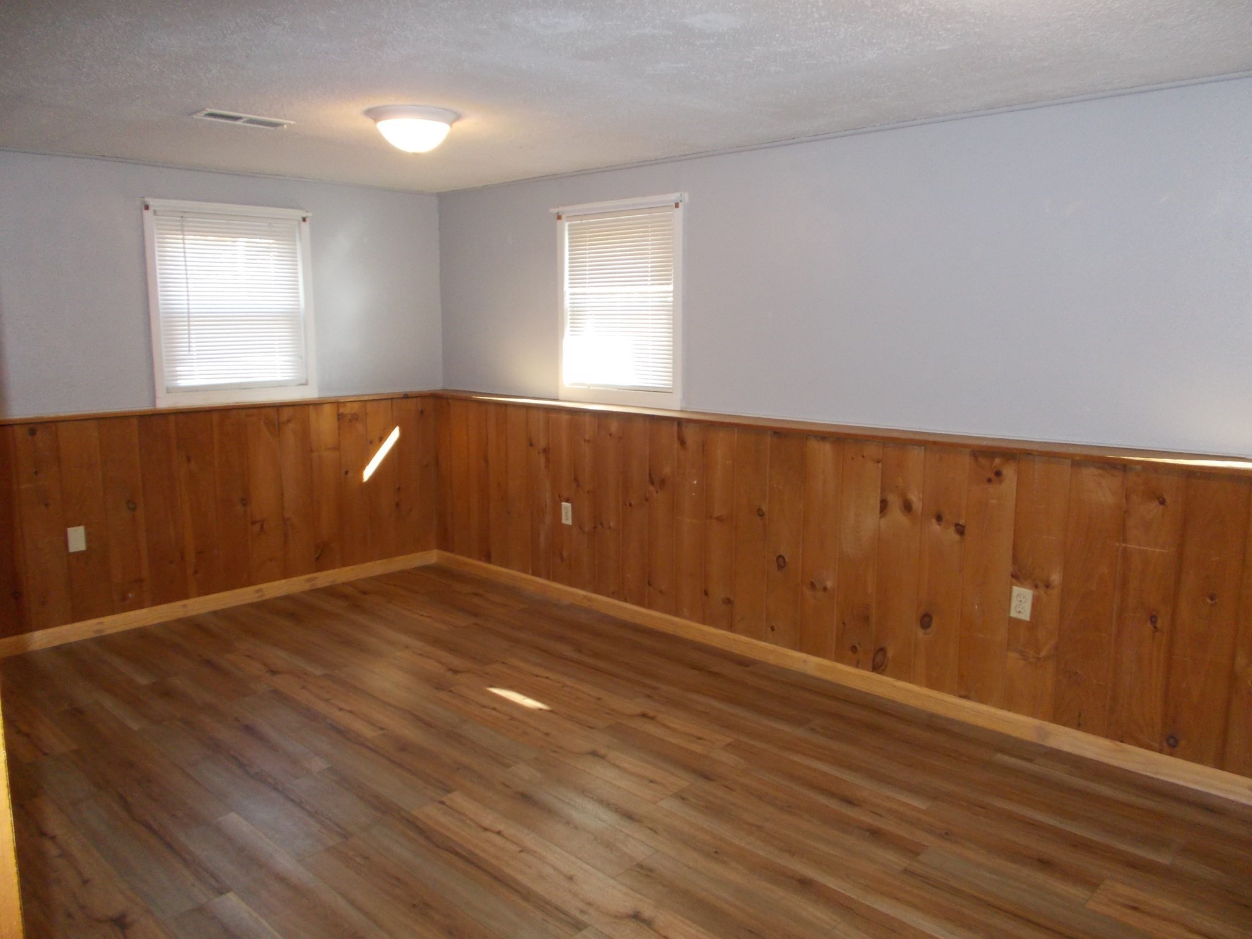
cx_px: 626
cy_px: 470
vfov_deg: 53.1
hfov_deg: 67.3
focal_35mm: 26
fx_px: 940
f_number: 3.2
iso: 250
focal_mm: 4.6
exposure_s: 1/25
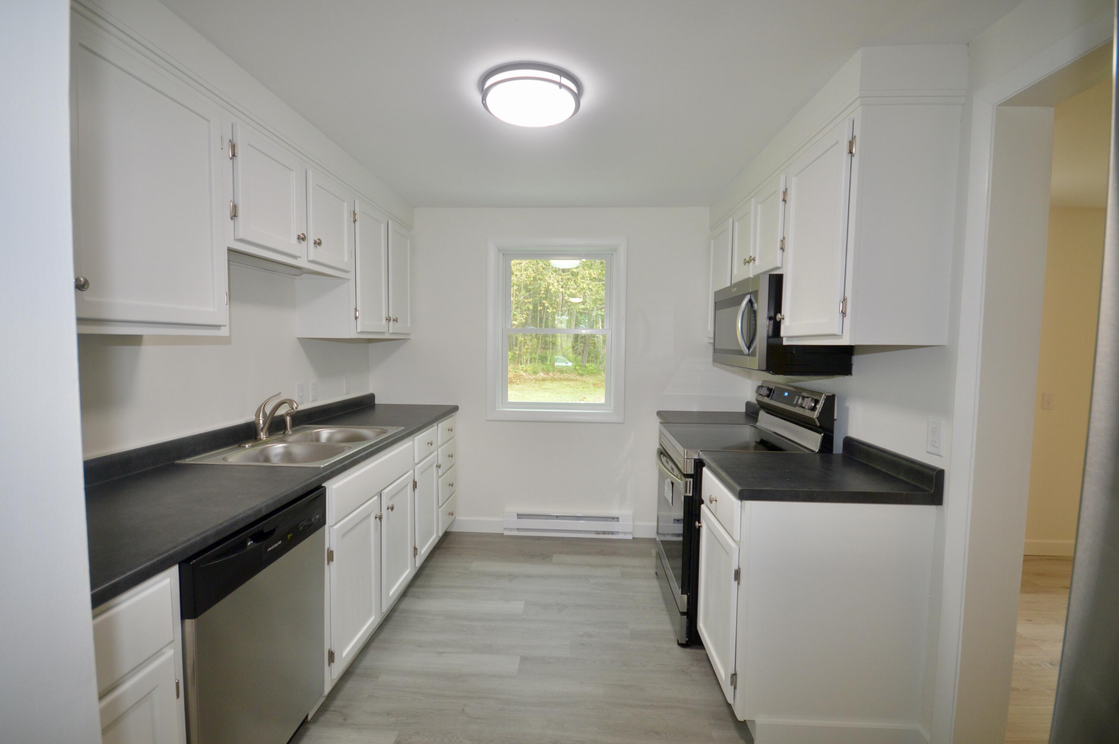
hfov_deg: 100.4
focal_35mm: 15
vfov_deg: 77.2
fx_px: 466
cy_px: 372
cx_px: 560
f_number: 4
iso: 450
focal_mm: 10
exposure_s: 1/60
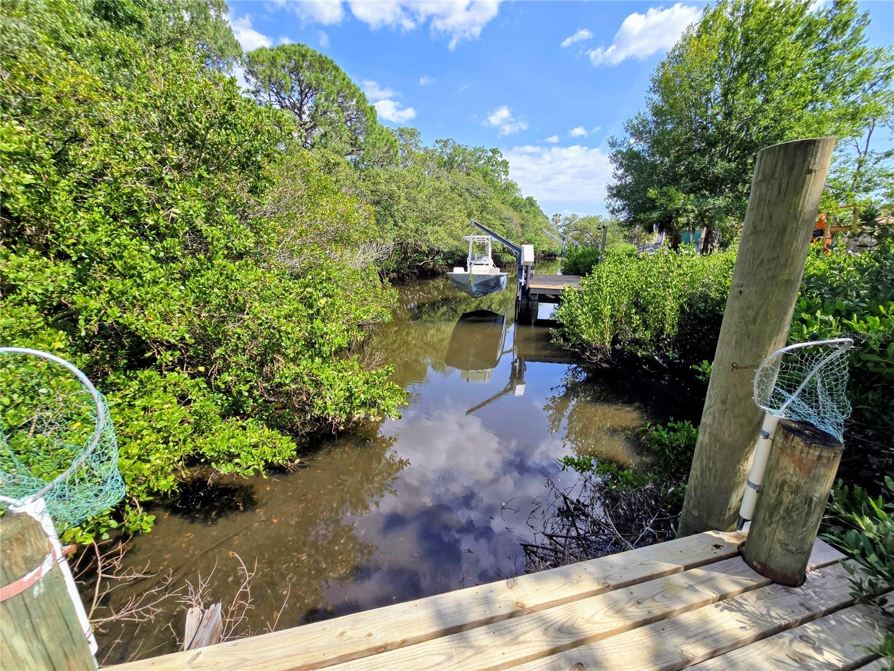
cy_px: 336
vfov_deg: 89.9
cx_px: 447
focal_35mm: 13
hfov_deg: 106.2
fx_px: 336
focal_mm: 2.2
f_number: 2.2
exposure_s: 1/1328
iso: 50
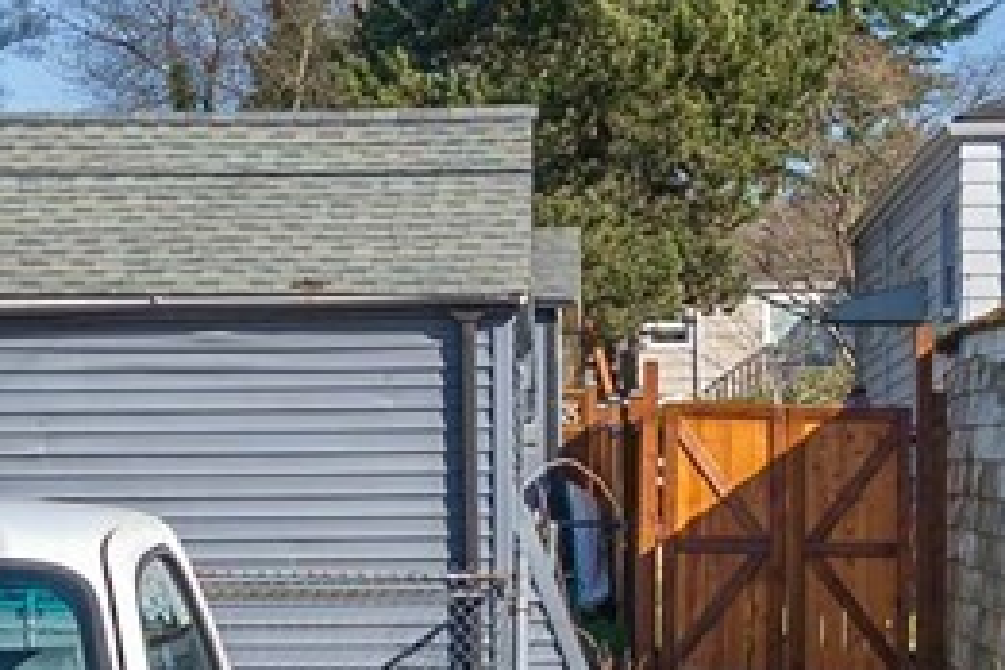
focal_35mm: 130
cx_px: 545
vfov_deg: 10.4
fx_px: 3629
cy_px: 716
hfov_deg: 15.8
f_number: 7.1
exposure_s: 1/160
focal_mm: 20
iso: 80
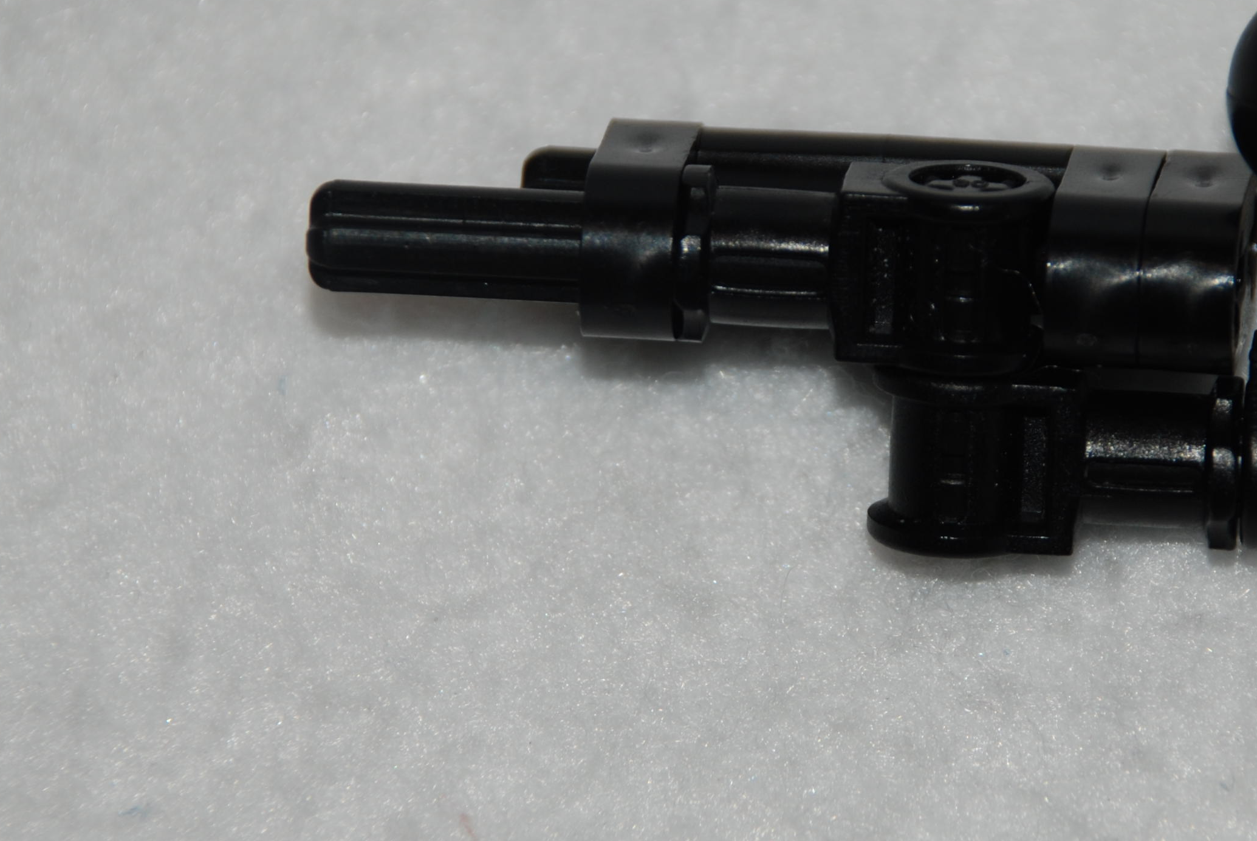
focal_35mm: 379
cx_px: 934
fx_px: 13247
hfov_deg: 5.4
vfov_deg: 3.6
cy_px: 288
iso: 100
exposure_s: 1/60
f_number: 5.6
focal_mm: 135
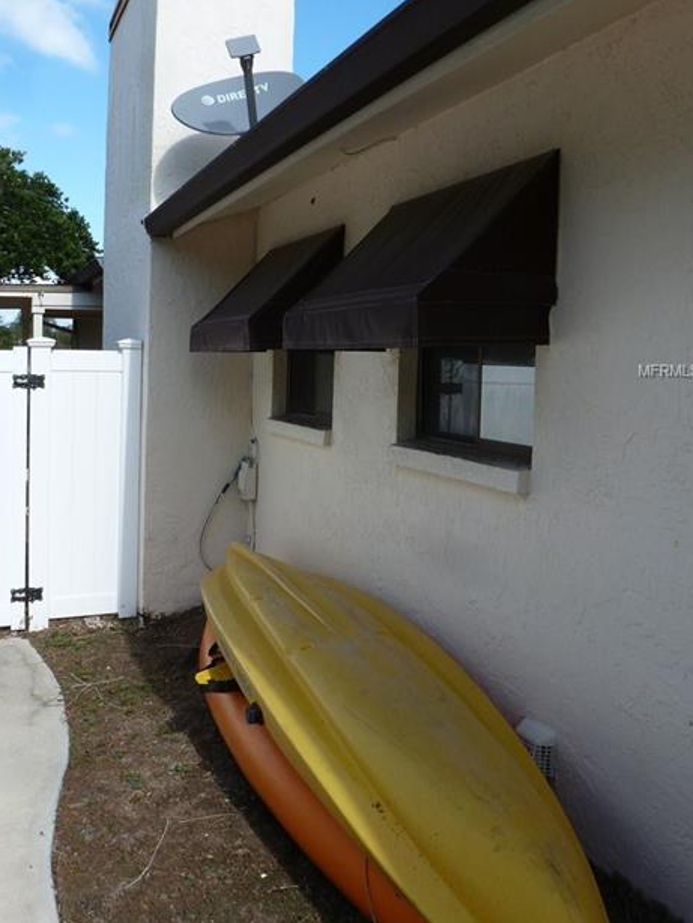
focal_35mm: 30
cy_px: 371
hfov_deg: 46.5
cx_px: 274
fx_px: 800
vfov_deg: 59.5
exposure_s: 1/400
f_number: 4
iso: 100
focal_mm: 4.3
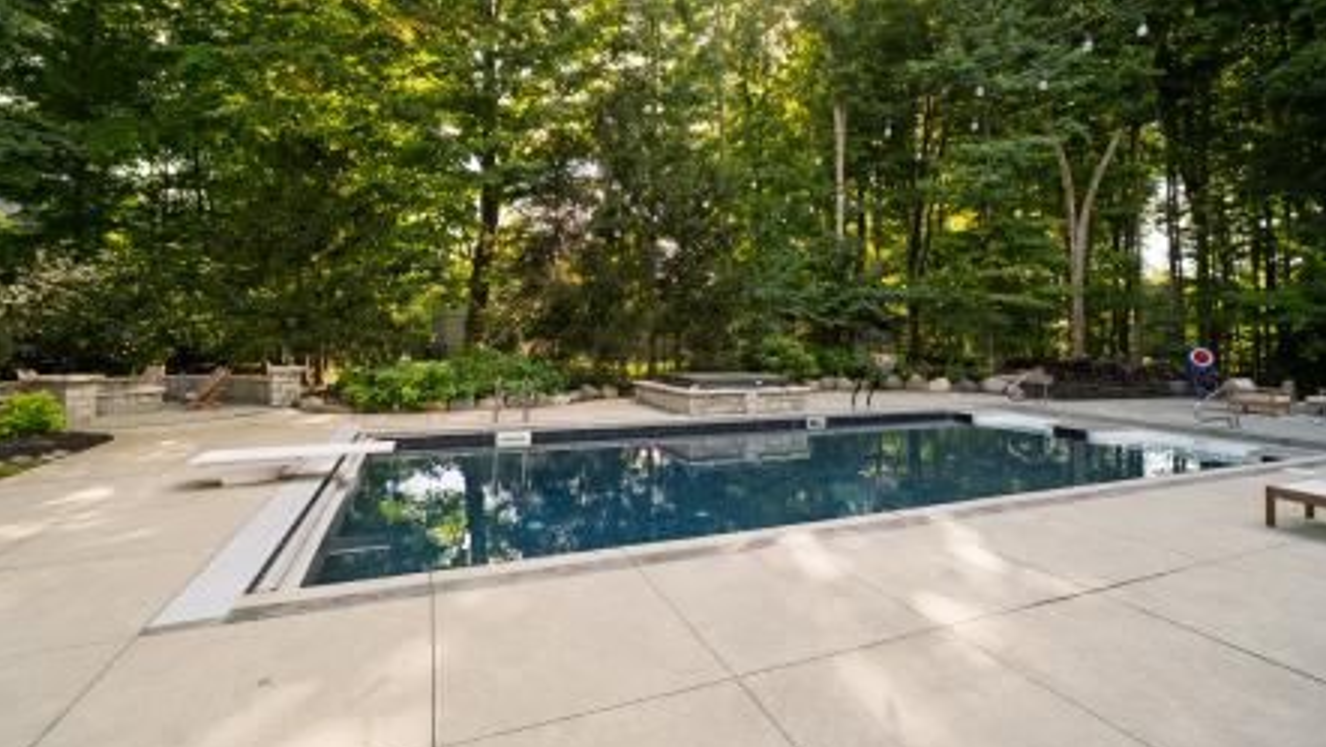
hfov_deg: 99.3
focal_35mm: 16
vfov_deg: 67.1
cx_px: 669
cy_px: 351
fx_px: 563
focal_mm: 10
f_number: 4
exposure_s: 1/250
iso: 400
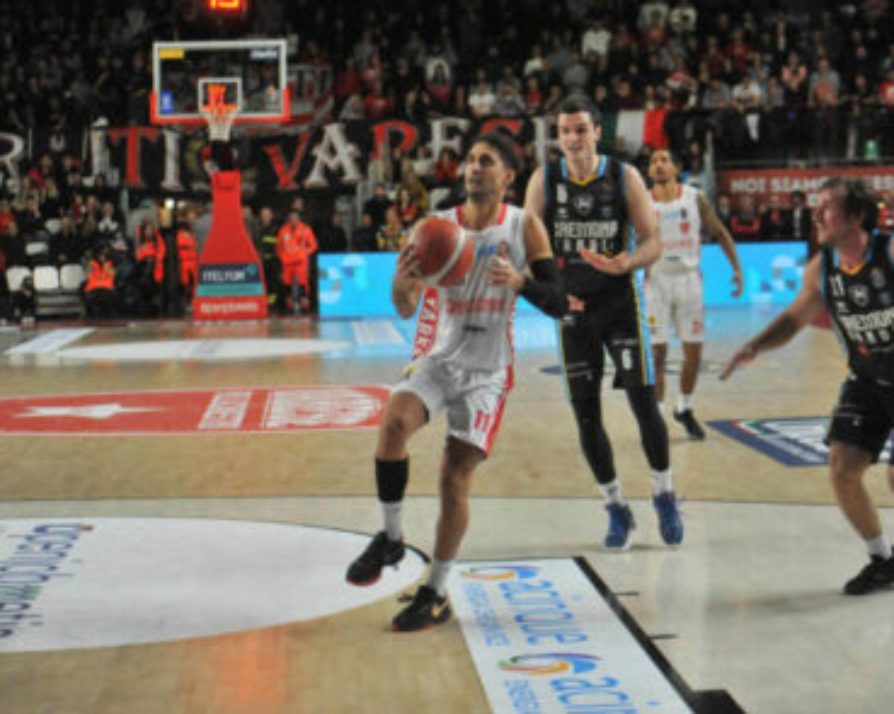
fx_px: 2116
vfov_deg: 19.2
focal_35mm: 80
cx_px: 472
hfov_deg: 23.9
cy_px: 355
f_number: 4
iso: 4000
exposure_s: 1/800
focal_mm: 70
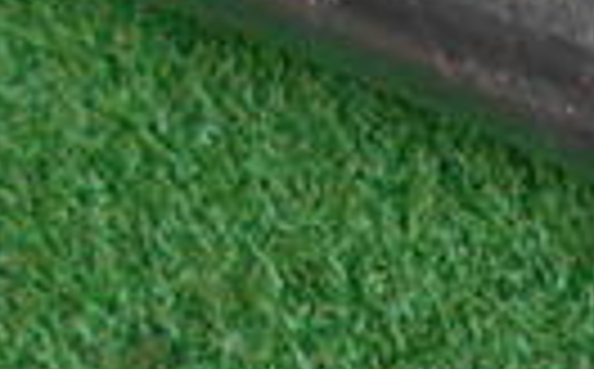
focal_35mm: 134
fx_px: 2166
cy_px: 616
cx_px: 1395
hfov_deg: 12.5
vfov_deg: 9.4
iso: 250
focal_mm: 4.6
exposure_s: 1/30
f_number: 3.2
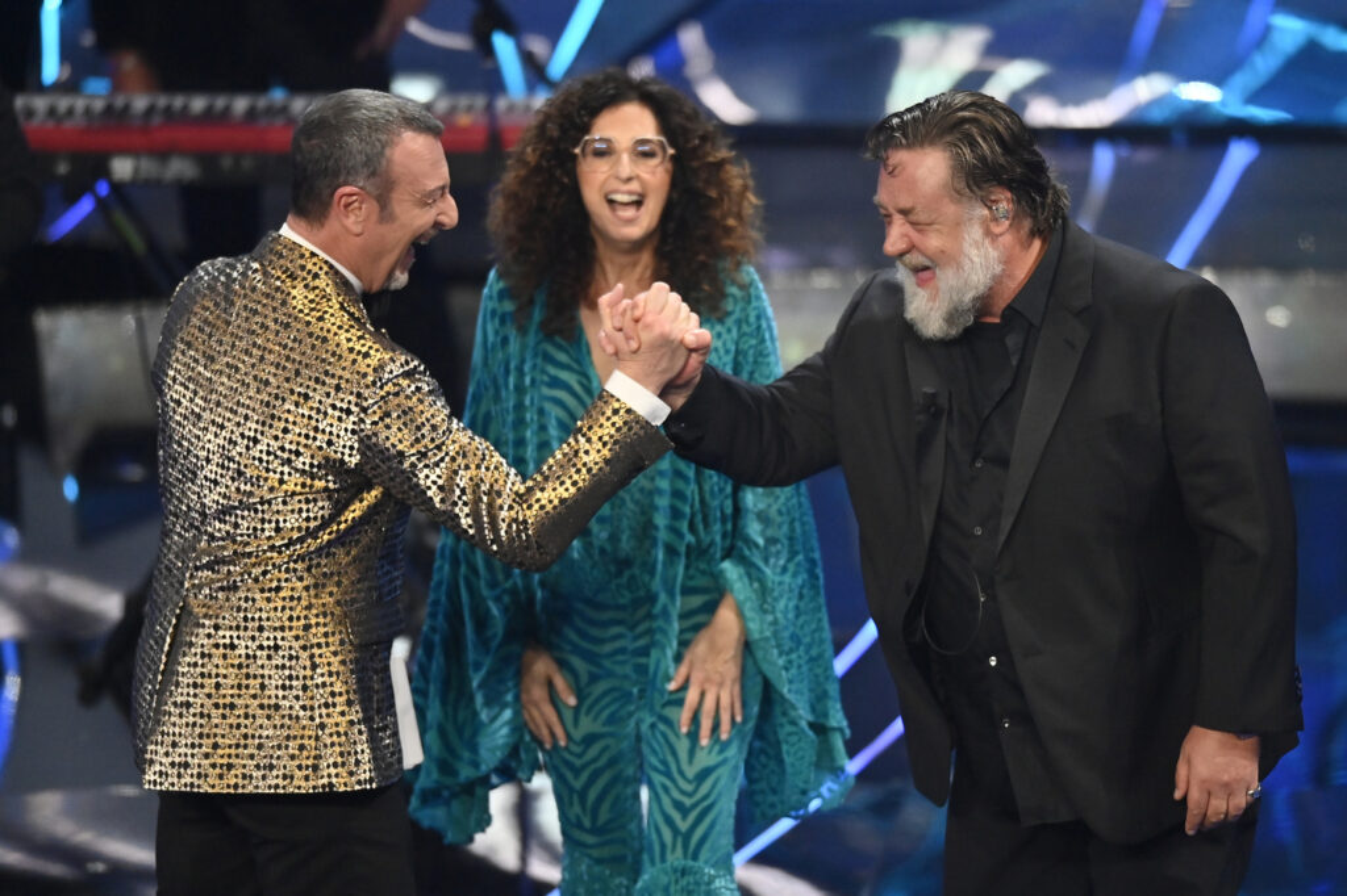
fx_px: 11221
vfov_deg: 4.6
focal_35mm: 300
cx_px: 674
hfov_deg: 6.9
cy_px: 448
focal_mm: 300
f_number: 3.2
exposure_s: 1/640
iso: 4000
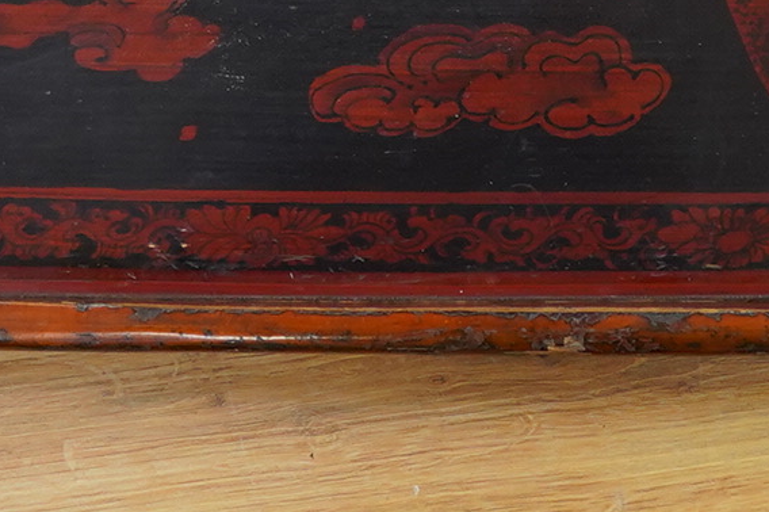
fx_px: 3330
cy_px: -375
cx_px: 330
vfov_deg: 8.5
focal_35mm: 156
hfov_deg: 13.2
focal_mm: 30
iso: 1250
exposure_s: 1/125
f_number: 3.5
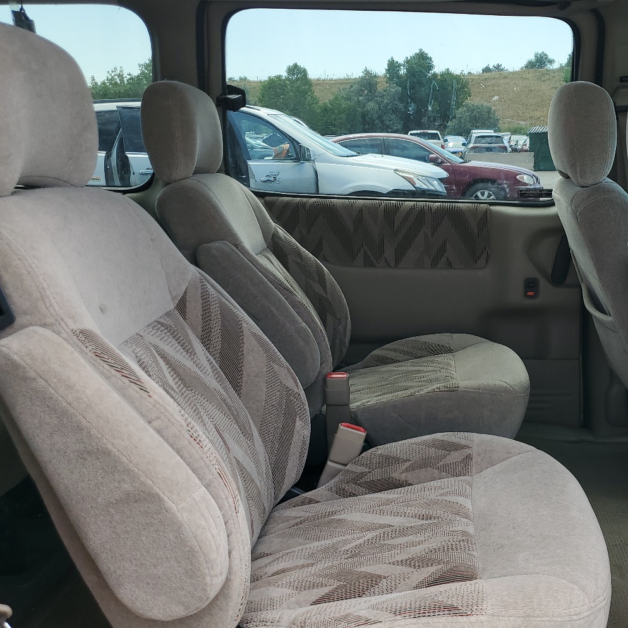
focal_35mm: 37
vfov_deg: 44.9
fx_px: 759
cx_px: 455
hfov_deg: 43.8
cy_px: 334
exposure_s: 1/455
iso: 50
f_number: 1.5
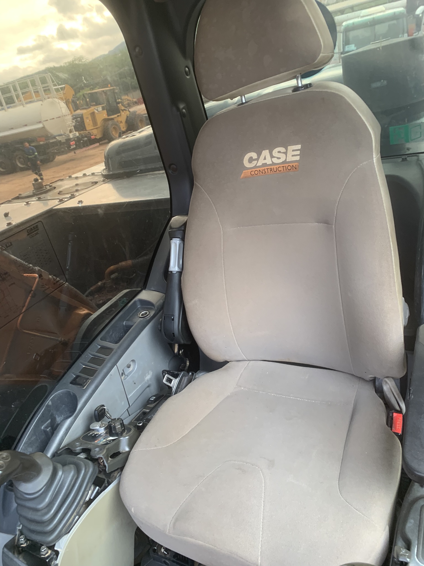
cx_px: 212
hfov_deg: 53.1
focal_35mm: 26
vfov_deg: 67.3
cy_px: 283
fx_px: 425
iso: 100
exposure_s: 1/76
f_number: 1.8
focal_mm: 4.25
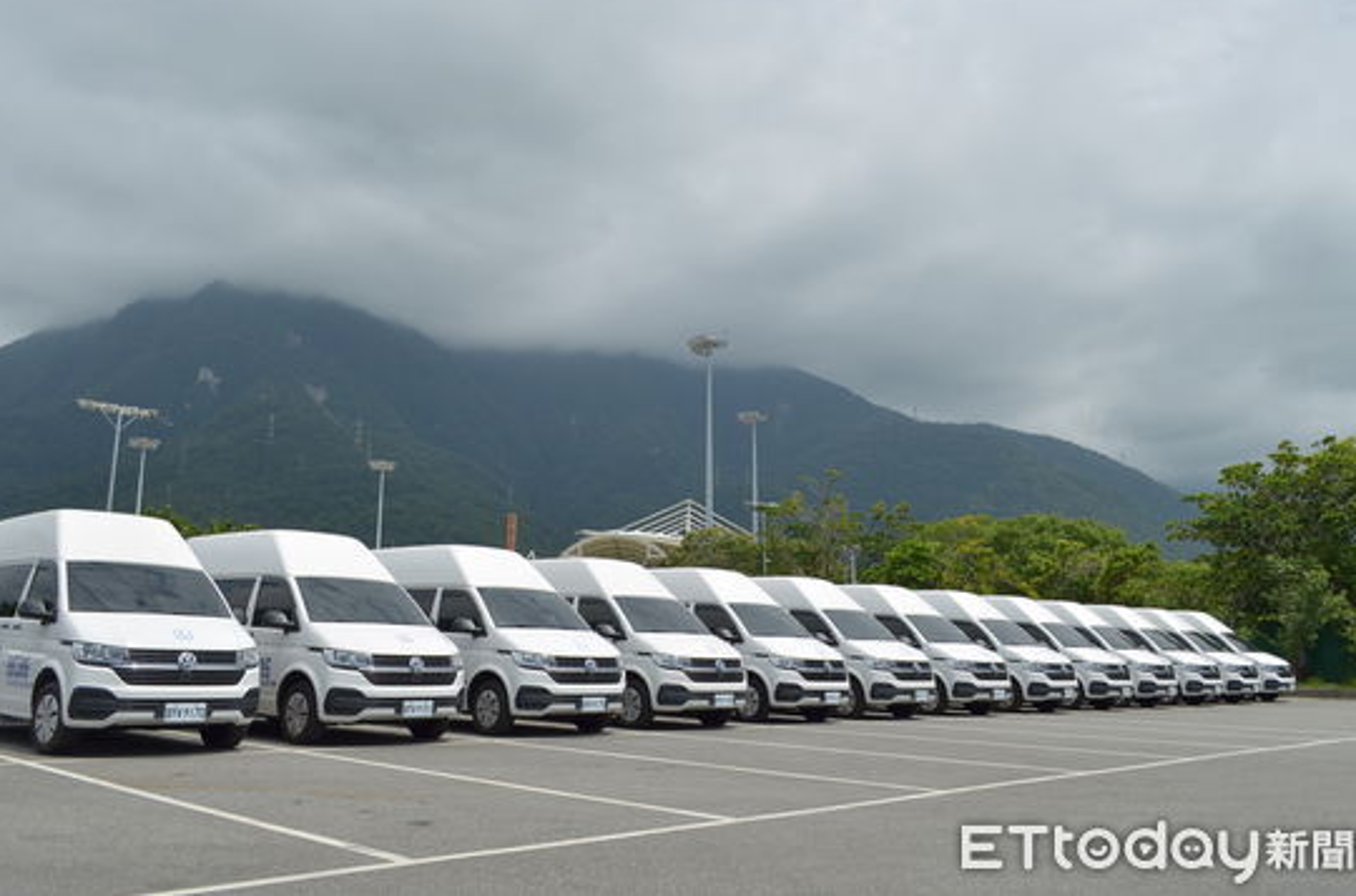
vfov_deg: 43.3
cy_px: 400
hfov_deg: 62.1
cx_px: 665
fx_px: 1127
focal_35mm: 30
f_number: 6.3
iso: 100
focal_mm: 18
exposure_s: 1/800
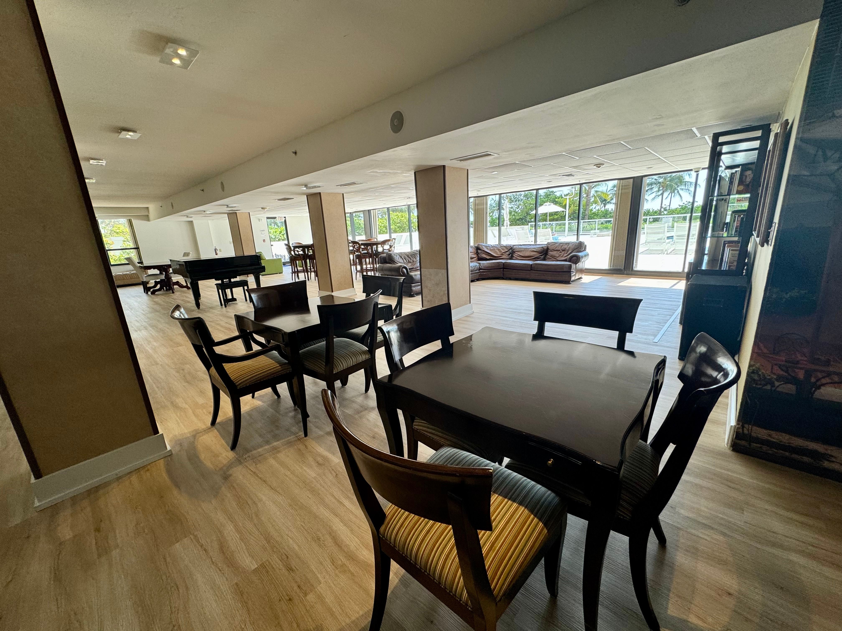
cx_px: 421
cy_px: 316
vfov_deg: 85.7
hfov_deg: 102.1
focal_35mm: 14
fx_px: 341
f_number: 2.2
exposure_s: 1/120
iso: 64
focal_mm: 2.22
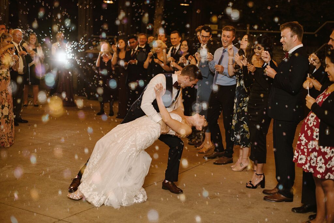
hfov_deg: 39.6
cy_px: 112
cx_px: 167
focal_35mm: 50
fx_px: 464
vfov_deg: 27.0
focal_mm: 50
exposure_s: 1/200
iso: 1250
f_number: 2.2
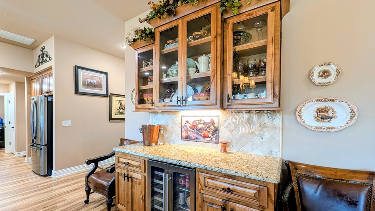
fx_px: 139
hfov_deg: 106.8
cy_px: 119
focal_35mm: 14
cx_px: 190
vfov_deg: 74.0
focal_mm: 2.02
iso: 128
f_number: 1.7
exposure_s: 1/60
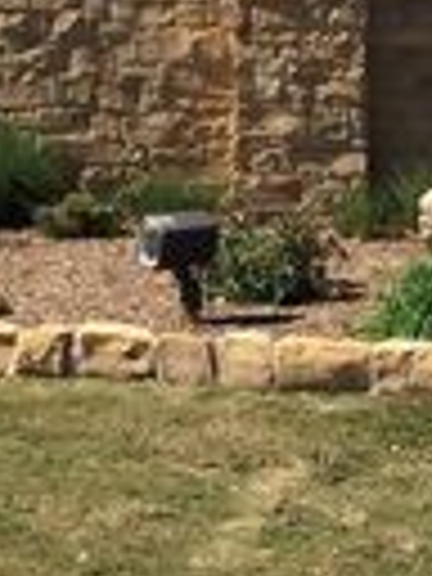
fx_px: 1880
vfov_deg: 17.0
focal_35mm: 113
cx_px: 450
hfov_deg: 12.9
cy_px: 7
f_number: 2.2
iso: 32
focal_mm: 4.15
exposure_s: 1/1799
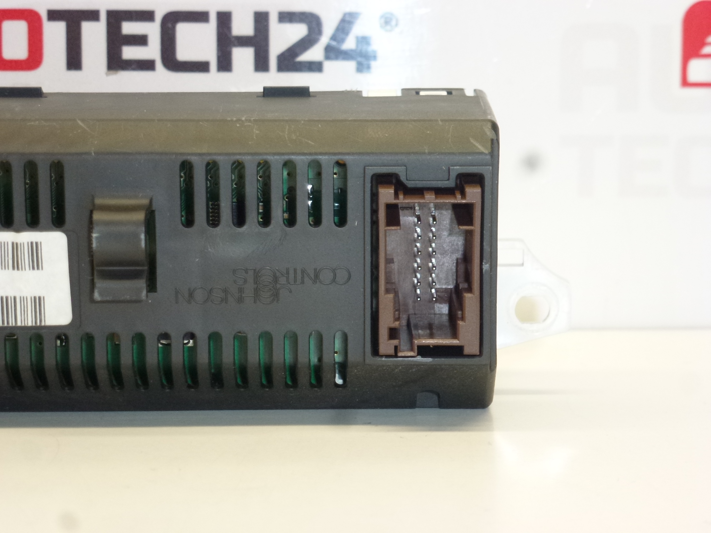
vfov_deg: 13.1
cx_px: 356
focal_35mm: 113
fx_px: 2321
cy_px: 266
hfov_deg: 17.4
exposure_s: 1/60
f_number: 5.1
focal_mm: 20.2
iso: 400
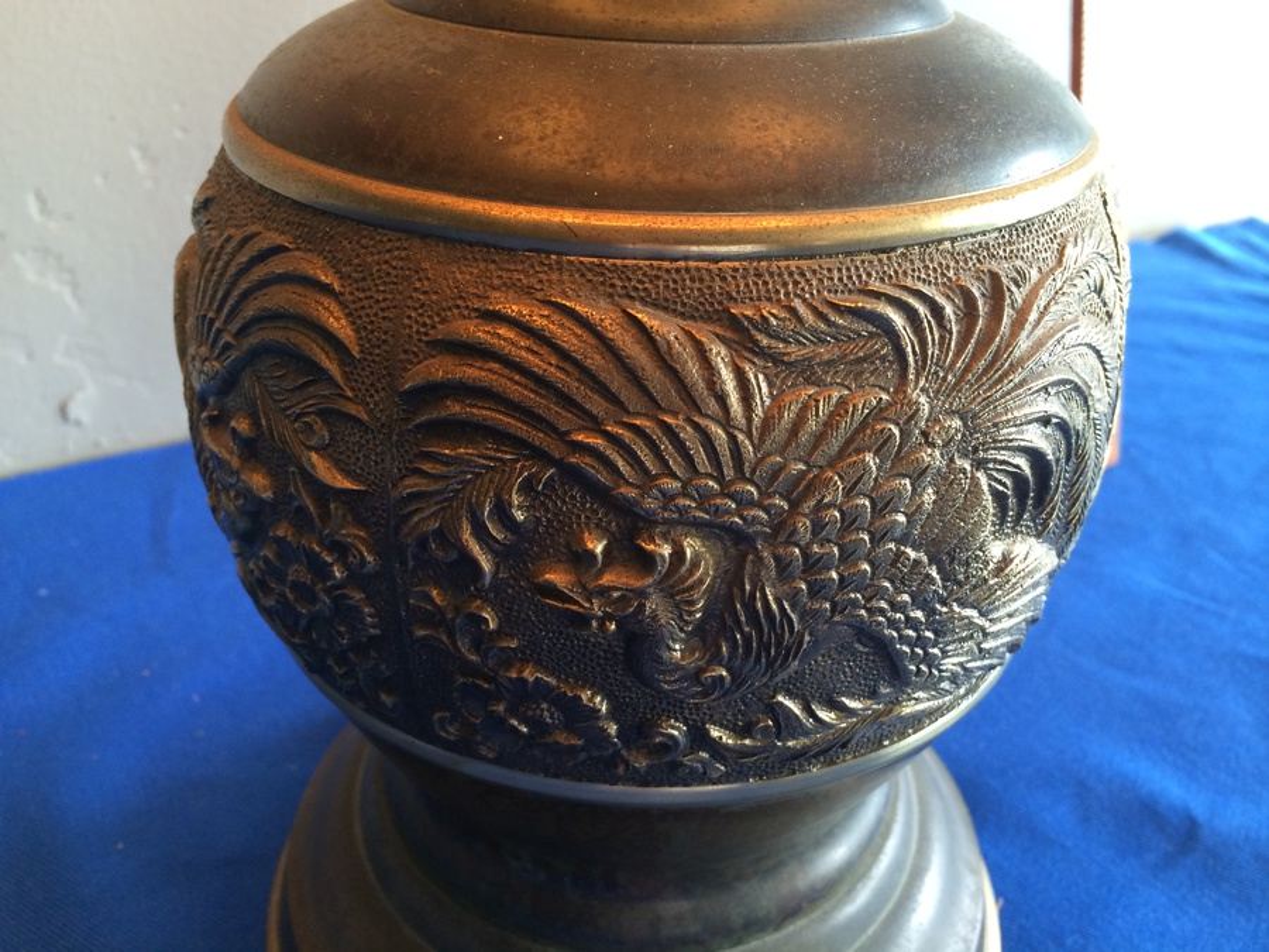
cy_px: 476
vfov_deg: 46.8
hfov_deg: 60.0
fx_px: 1100
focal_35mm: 30
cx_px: 634
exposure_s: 1/30
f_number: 2.2
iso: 100
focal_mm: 4.12
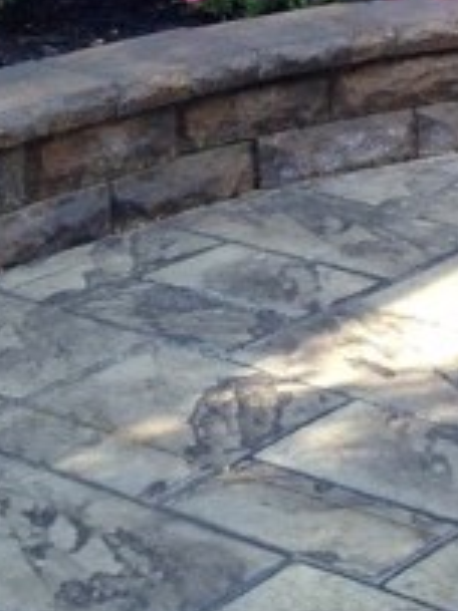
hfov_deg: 11.7
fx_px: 2207
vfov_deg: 14.6
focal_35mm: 125
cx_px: 488
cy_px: -337
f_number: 2.4
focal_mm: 4.12
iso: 80
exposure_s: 1/120
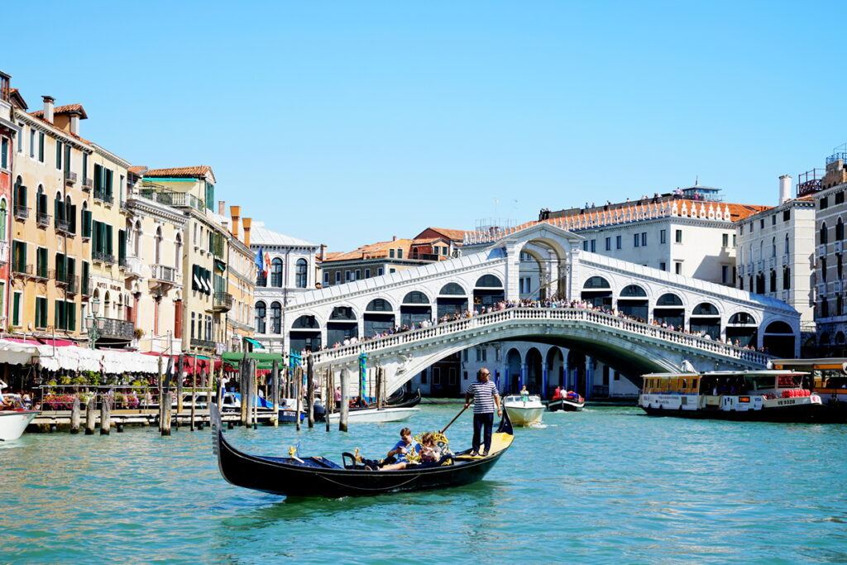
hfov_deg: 28.8
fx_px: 1647
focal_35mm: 70
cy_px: 282
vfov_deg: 19.5
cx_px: 424
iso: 100
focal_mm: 70
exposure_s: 1/200
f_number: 10
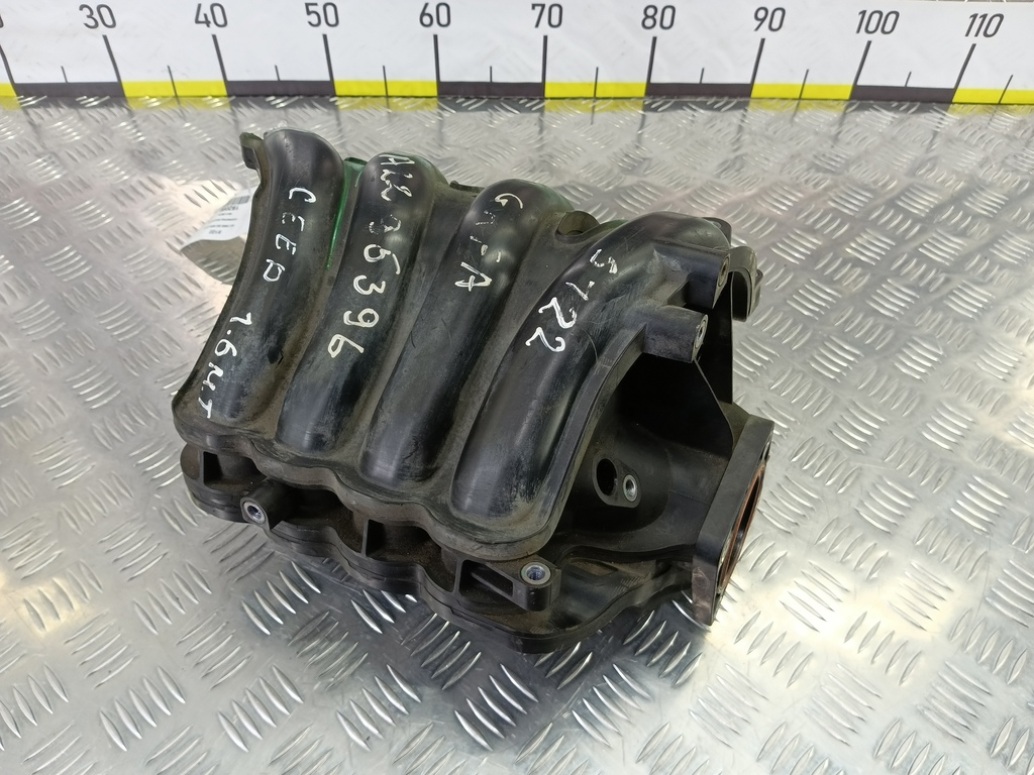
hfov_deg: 73.9
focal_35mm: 23
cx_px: 517
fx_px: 687
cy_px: 388
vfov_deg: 58.9
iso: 148
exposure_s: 1/50
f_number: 1.6
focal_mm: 4.11
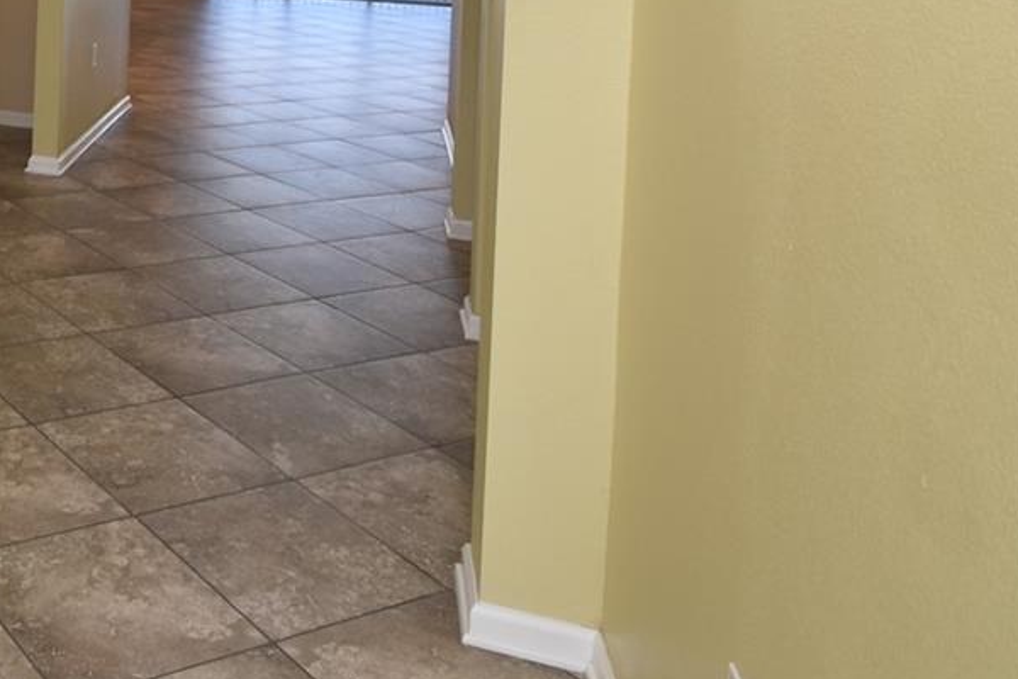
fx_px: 1131
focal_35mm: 40
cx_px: -98
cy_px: -119
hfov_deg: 39.7
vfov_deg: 29.2
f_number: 4.5
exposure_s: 1/80
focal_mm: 10
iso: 200
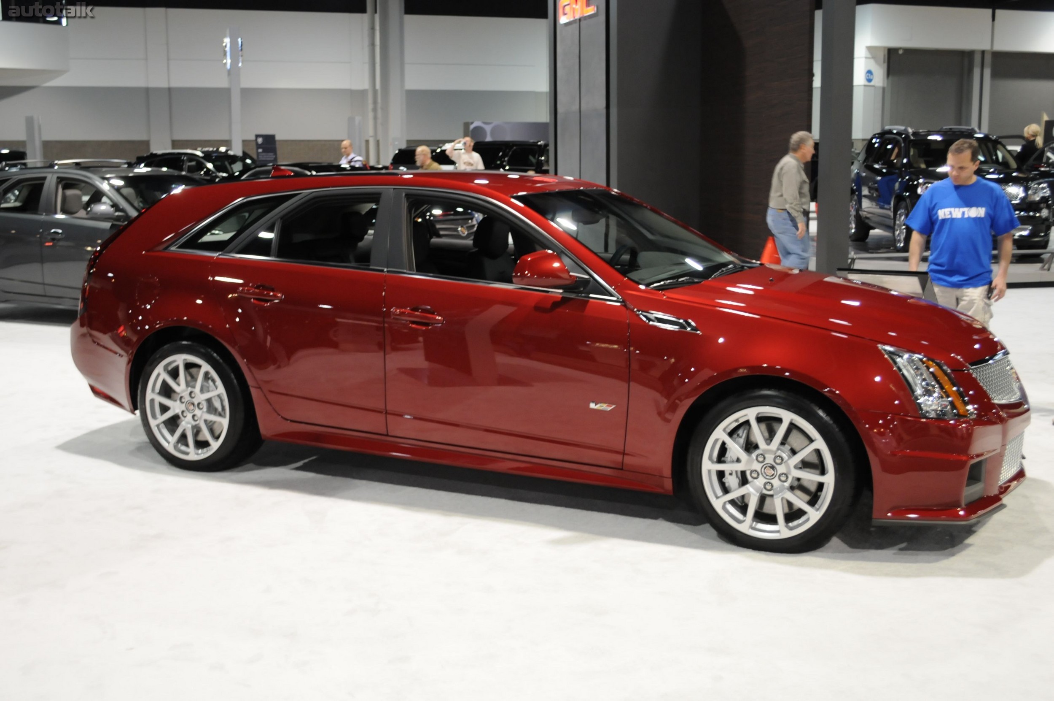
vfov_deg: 31.8
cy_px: 350
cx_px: 527
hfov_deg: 46.4
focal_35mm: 42
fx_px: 1228
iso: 800
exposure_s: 1/25
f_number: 4.5
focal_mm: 28
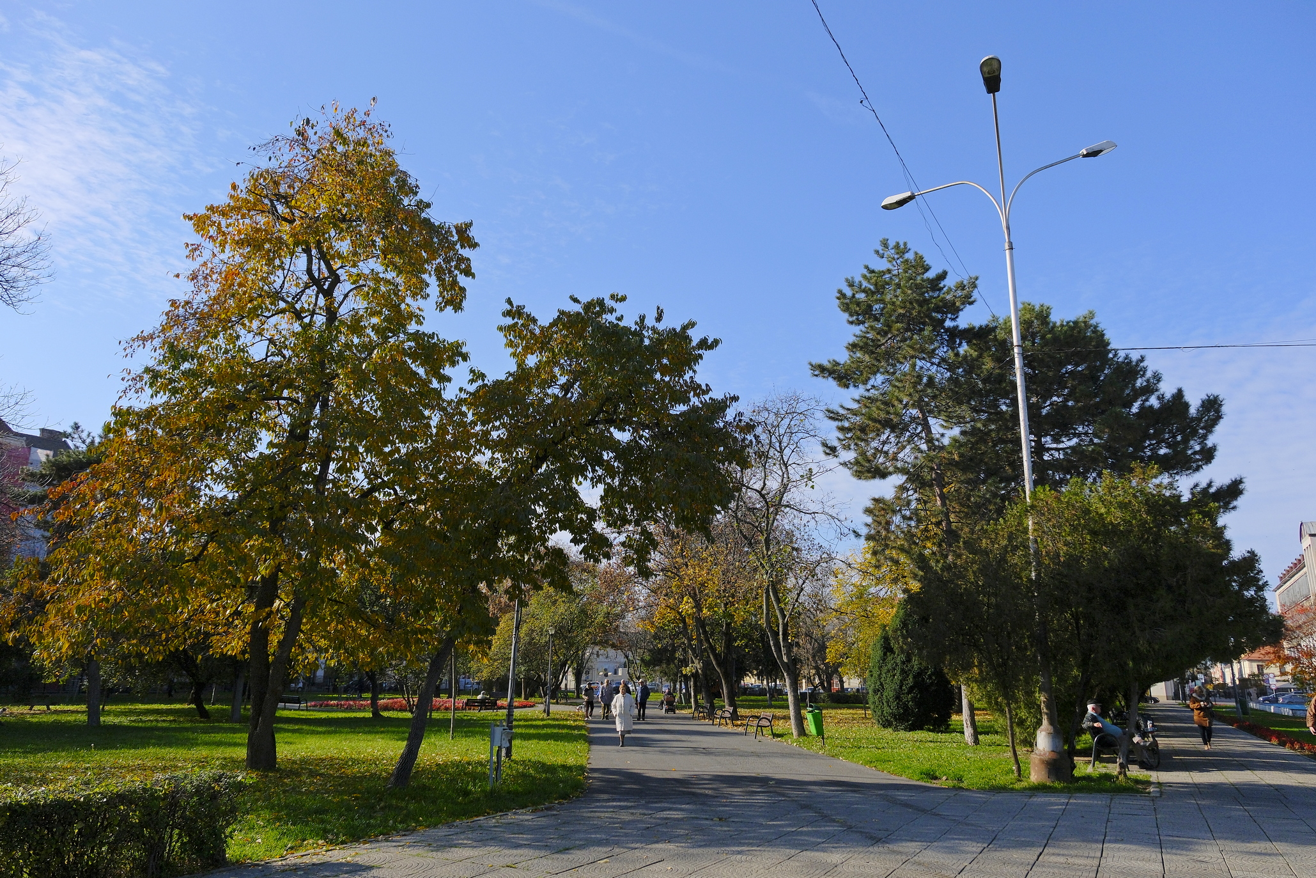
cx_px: 658
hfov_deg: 73.7
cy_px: 439
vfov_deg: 53.1
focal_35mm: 24
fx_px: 877
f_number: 5.6
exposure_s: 1/1800
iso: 640
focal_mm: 16
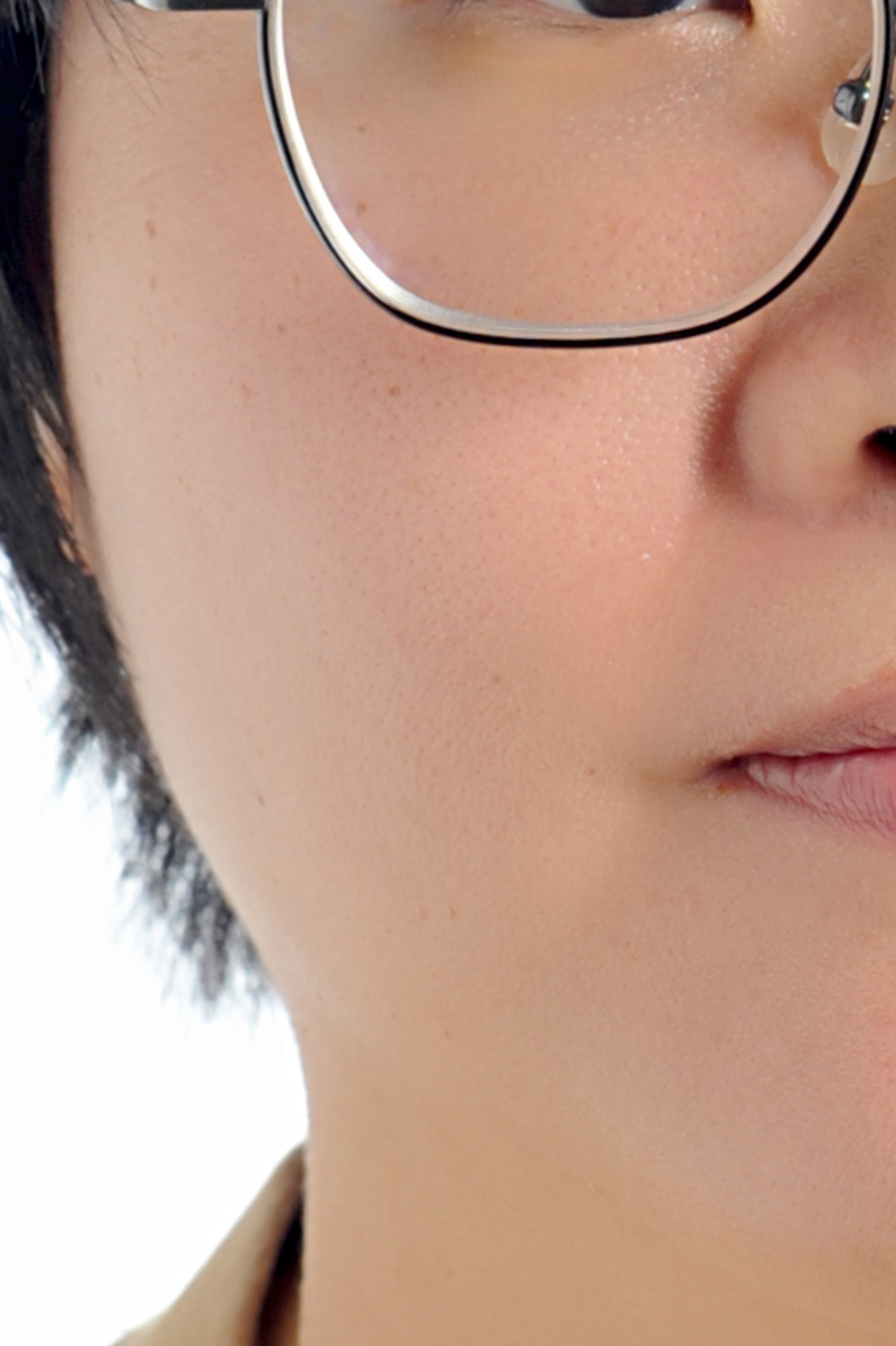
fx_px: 15617
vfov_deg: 4.9
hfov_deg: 3.3
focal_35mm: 418
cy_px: 906
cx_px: 918
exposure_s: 1/60
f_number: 9
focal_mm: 85
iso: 400
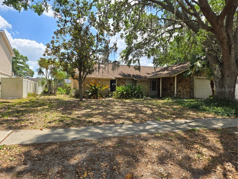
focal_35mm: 23
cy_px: 90
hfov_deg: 73.9
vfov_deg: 58.9
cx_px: 119
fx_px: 158
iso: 25
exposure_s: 1/1354
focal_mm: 5.4
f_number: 1.8
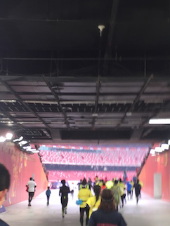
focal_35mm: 60
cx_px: 79
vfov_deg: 32.1
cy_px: 133
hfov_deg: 24.4
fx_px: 392
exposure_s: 1/100
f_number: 2.2
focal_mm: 4.15
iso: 50
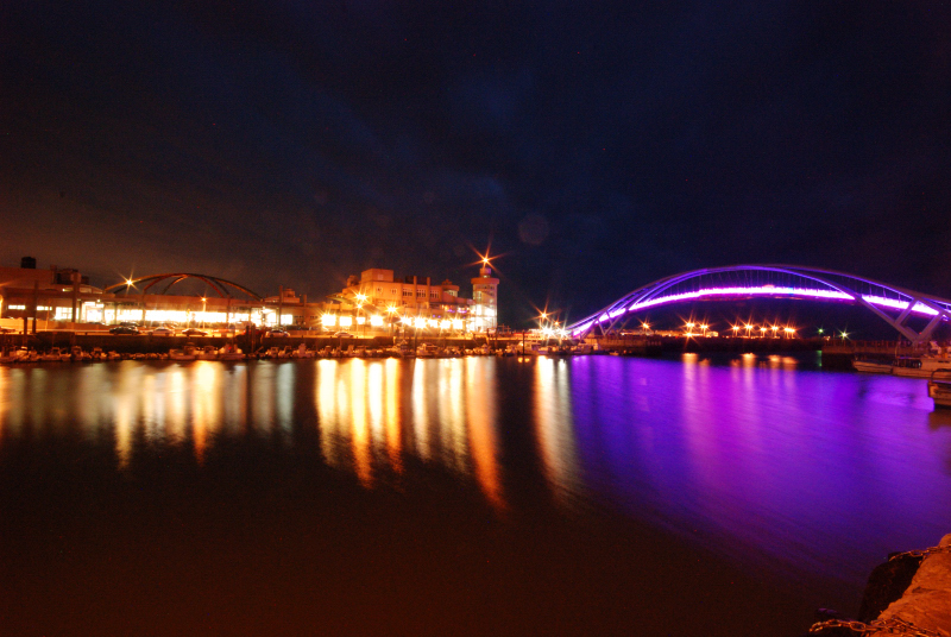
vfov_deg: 77.5
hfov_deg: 100.3
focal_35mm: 15
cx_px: 476
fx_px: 397
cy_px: 318
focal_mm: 10
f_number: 18
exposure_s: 30
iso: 1000
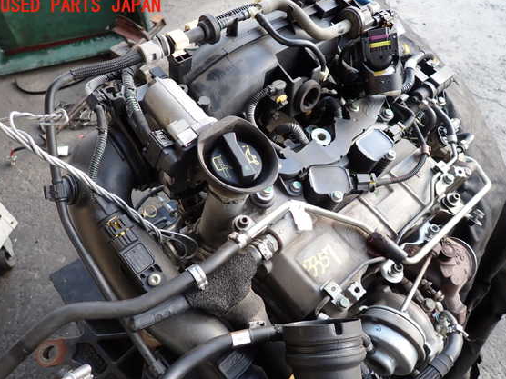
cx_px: 268
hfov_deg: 65.3
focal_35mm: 27
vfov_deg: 51.3
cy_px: 199
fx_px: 395
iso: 200
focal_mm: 4.5
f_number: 2
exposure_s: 1/125
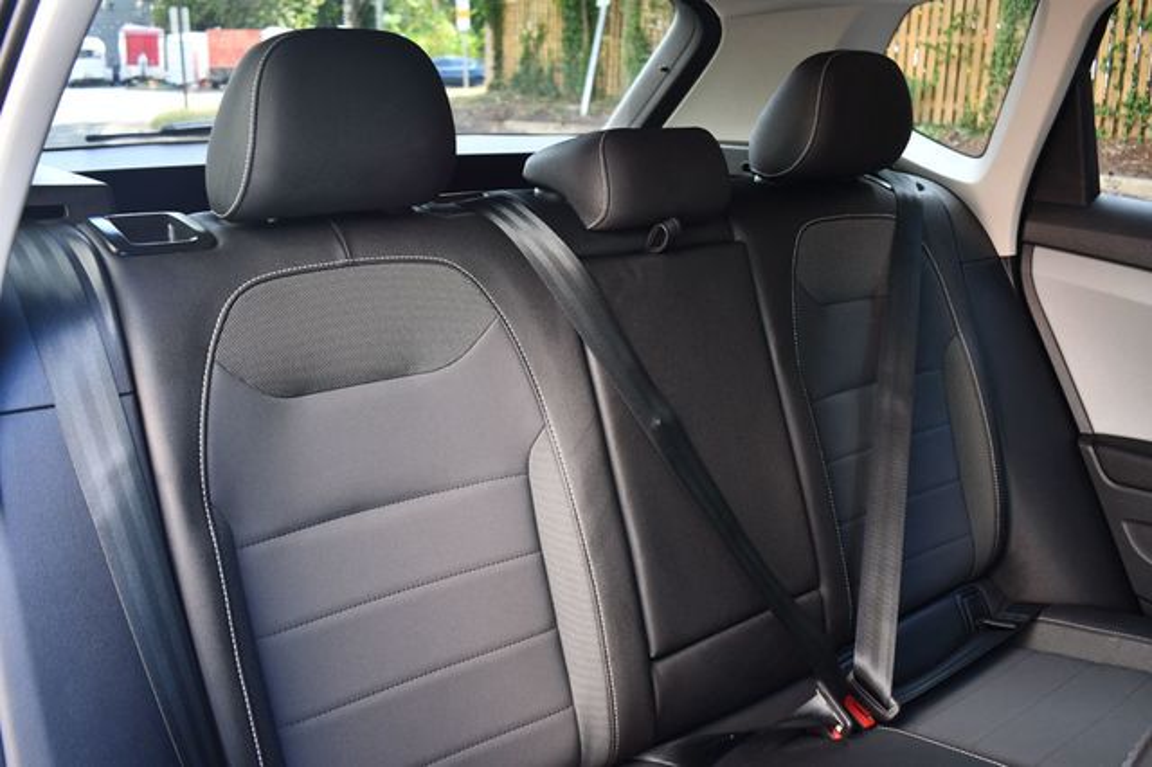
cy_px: 384
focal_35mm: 31
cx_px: 576
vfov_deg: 42.3
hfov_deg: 60.3
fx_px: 991
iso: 900
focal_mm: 21
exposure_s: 1/125
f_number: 3.8
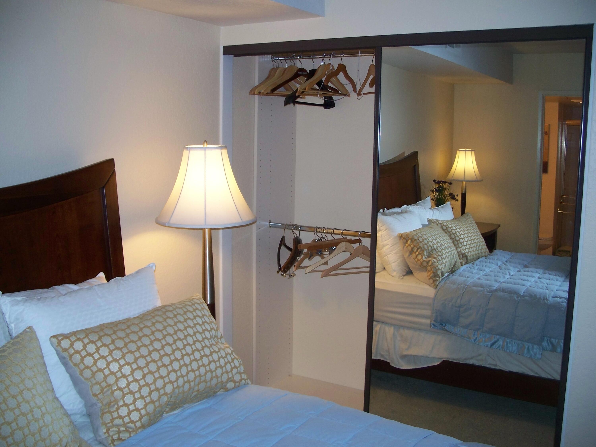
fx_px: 637
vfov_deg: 38.7
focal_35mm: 37
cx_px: 298
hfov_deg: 50.1
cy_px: 224
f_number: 2.8
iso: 200
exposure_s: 1/60
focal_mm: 7.8
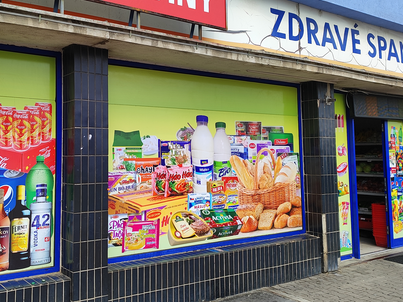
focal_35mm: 38
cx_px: 149
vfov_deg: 37.6
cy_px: 123
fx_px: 442
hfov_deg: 48.5
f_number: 1.89
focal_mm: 5.89
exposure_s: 1/423
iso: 50
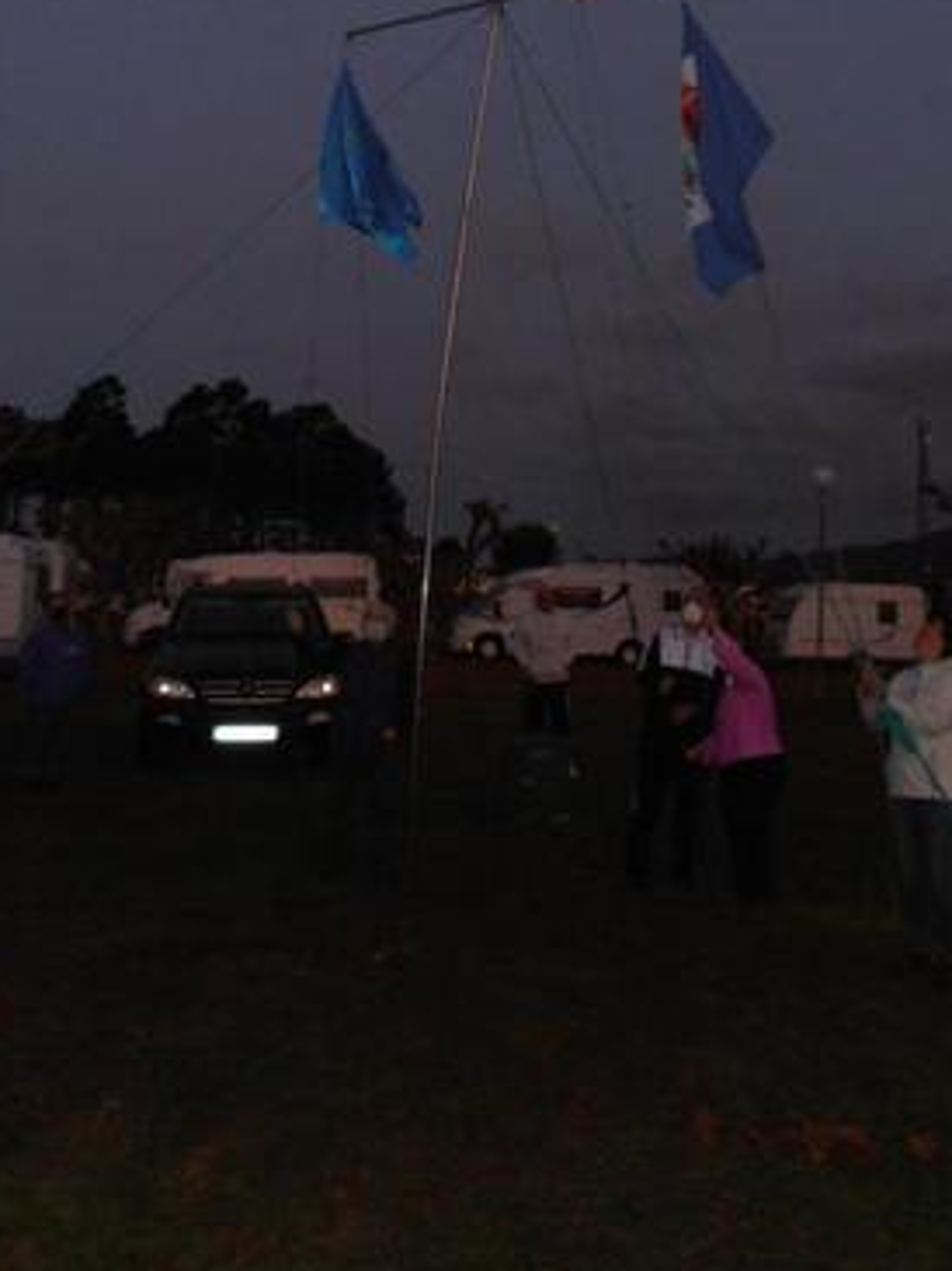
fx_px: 1285
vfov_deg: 51.2
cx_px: 598
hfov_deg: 40.4
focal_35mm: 35
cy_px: 375
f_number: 3
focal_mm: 4.2
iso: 200
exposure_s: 1/30
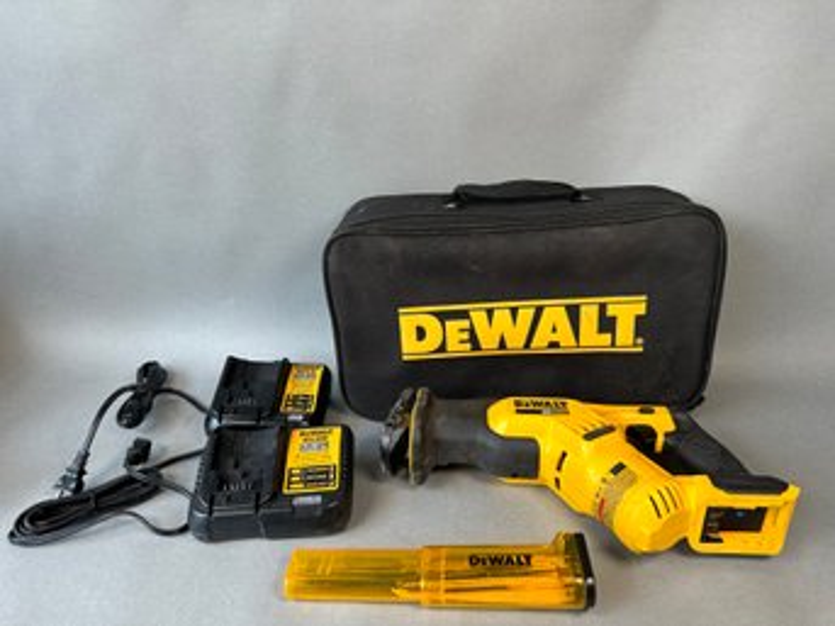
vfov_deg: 56.8
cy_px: 313
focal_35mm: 24
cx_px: 418
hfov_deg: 71.6
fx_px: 579
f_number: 1.78
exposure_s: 1/120
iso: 64
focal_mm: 6.86
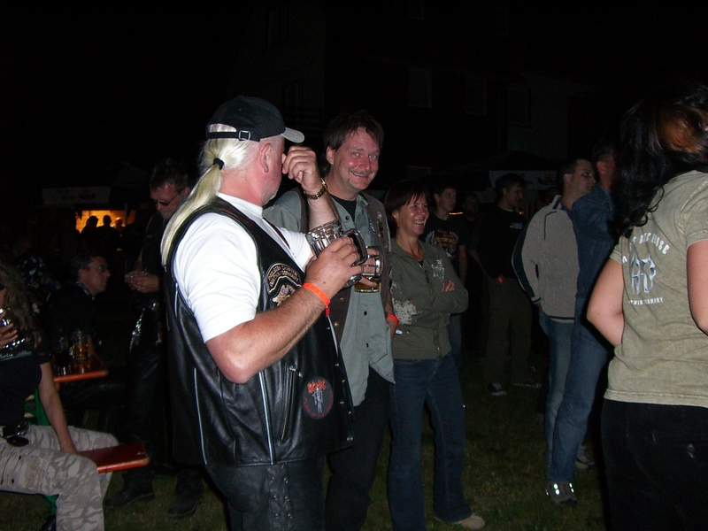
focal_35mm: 38
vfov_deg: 37.7
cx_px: 354
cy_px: 266
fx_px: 777
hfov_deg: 49.0
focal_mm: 6.2
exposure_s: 1/60
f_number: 2.7
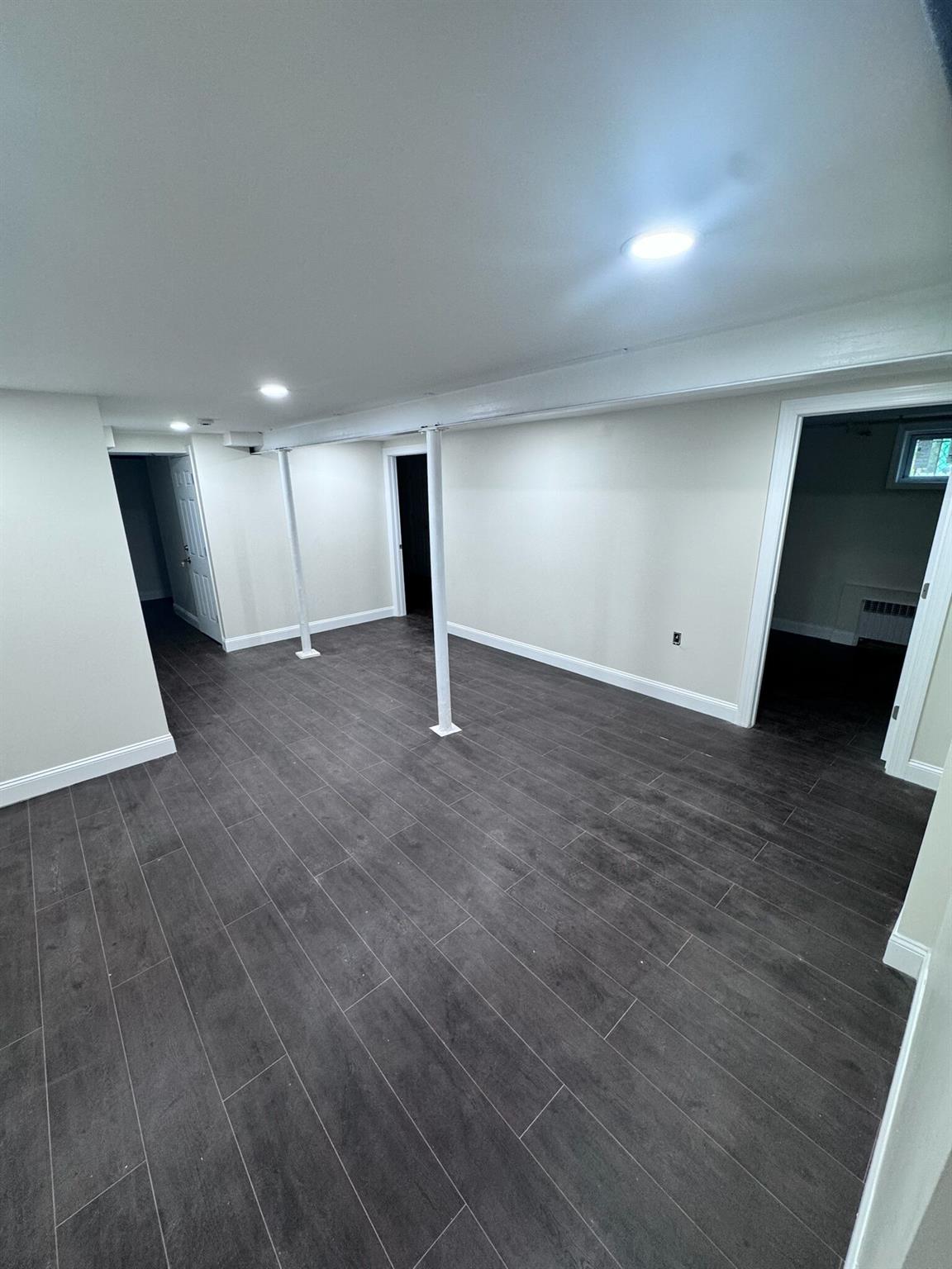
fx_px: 513
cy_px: 634
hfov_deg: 85.7
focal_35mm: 14
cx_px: 476
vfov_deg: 102.1
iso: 160
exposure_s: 1/60
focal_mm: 2.22
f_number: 2.2
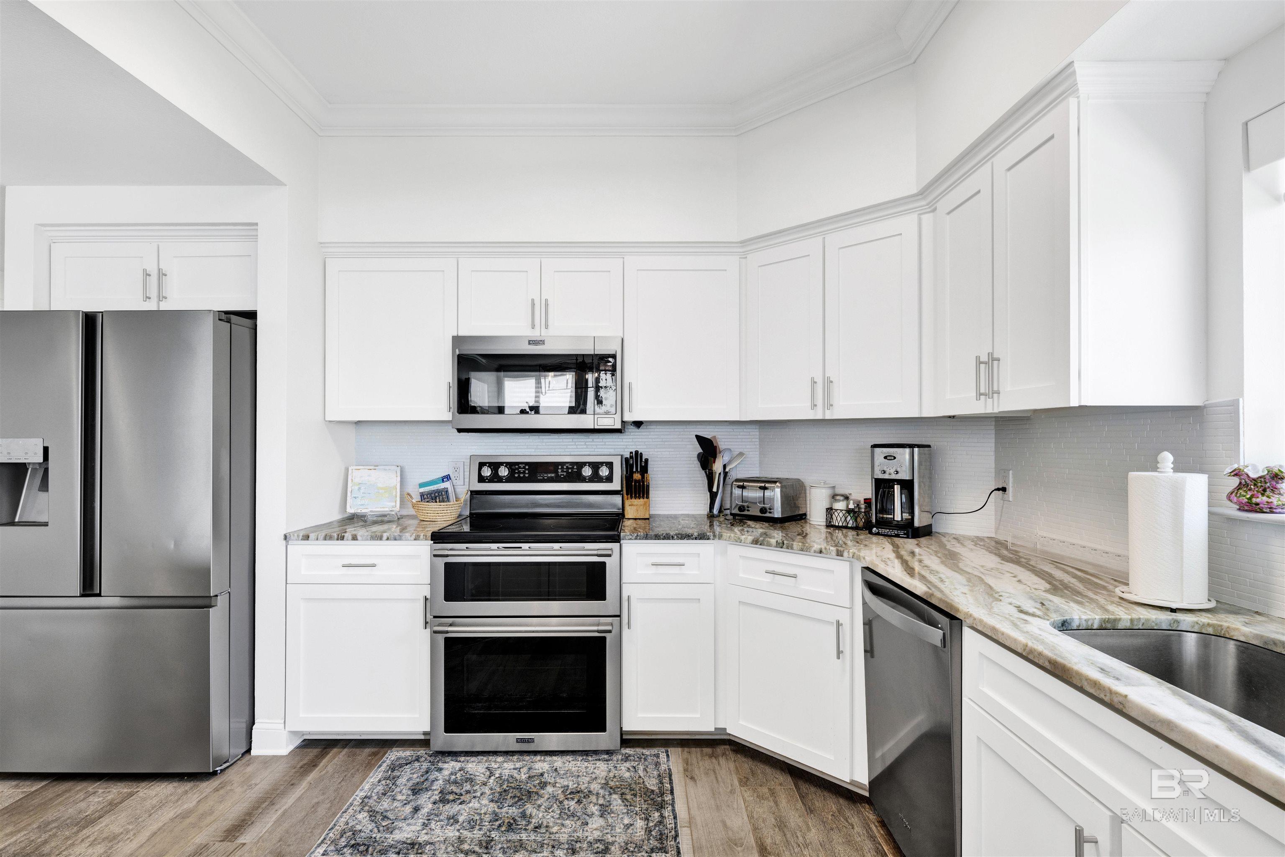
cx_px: 642
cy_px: 428
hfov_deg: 93.3
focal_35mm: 17
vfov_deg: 70.4
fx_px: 607
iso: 400
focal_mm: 17
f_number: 11
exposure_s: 1/15
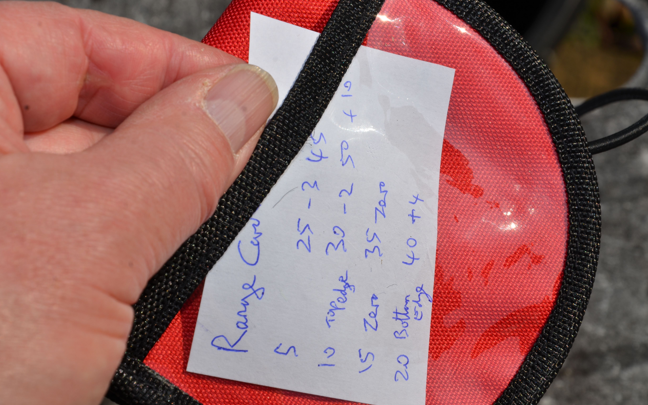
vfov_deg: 8.2
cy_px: 197
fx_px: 2835
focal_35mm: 161
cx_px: 324
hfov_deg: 13.0
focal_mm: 105
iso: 100
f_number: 16
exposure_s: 1/250
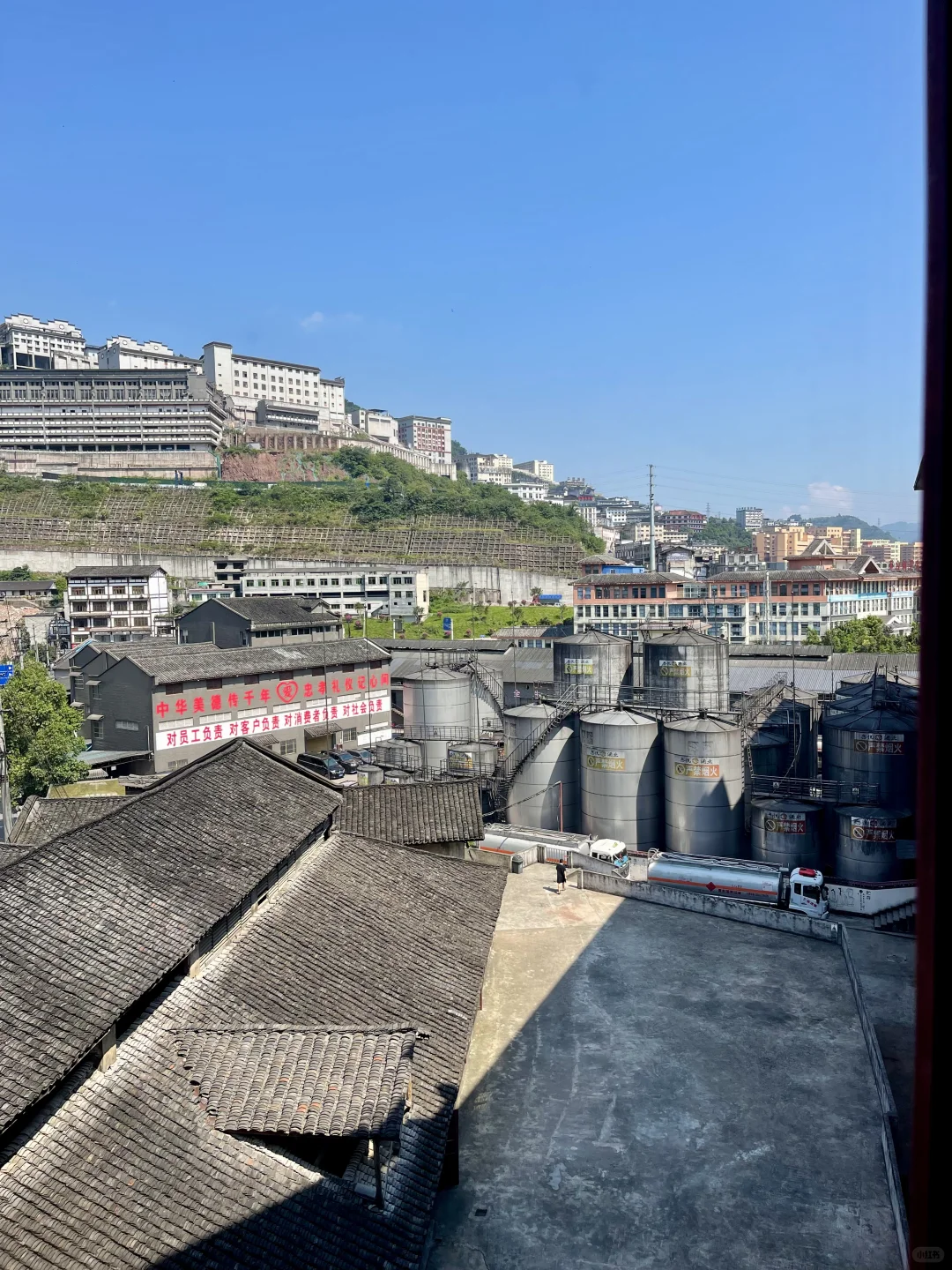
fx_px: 917
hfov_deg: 54.9
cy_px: 635
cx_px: 476
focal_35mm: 25
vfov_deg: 69.4
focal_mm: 5.1
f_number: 1.6
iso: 32
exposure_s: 1/2247
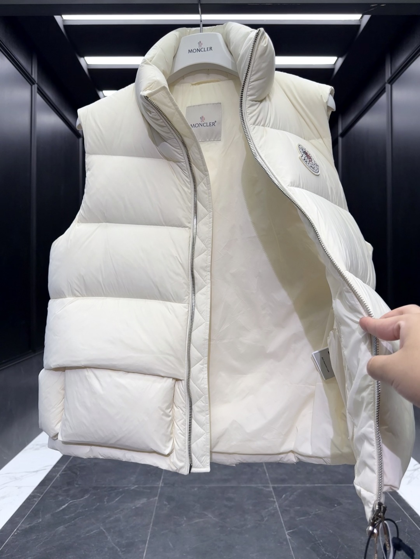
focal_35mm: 24
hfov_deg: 56.8
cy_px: 280
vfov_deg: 71.6
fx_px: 388
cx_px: 210
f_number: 1.78
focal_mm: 6.76
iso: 100
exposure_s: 1/232
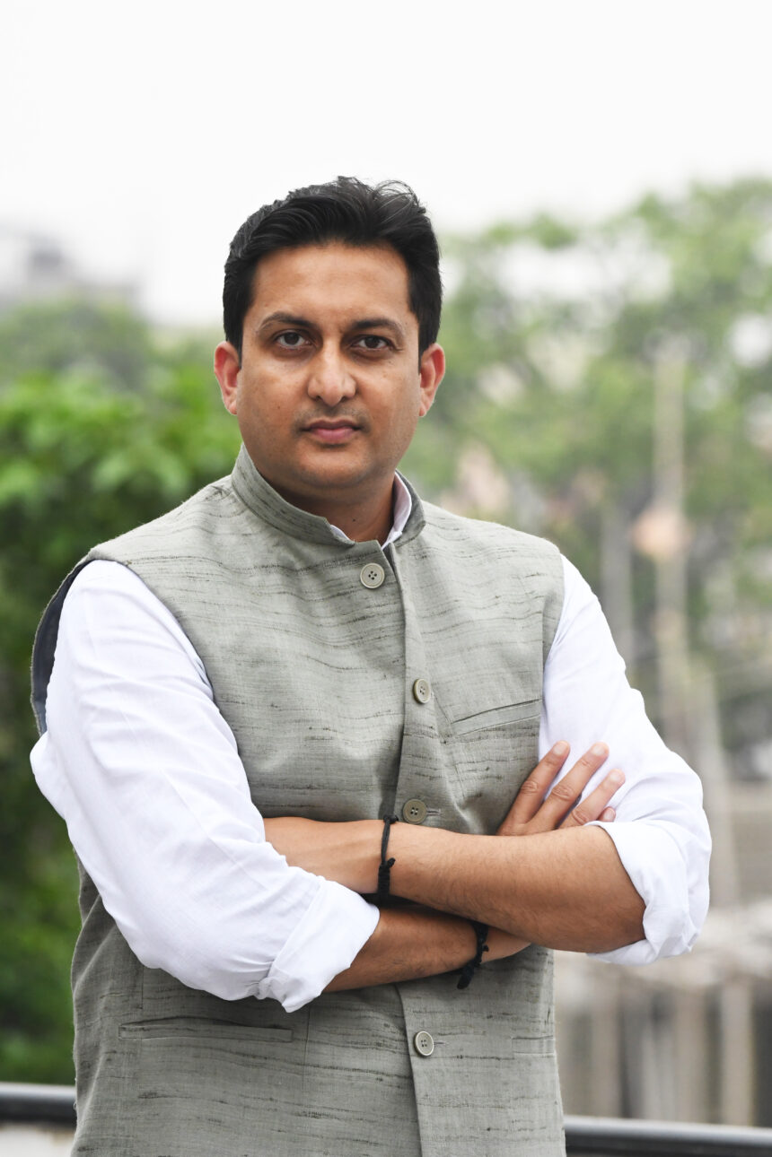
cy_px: 578
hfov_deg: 3.8
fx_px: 11579
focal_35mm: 360
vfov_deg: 5.7
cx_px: 386
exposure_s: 1/400
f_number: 8
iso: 2000
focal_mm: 240
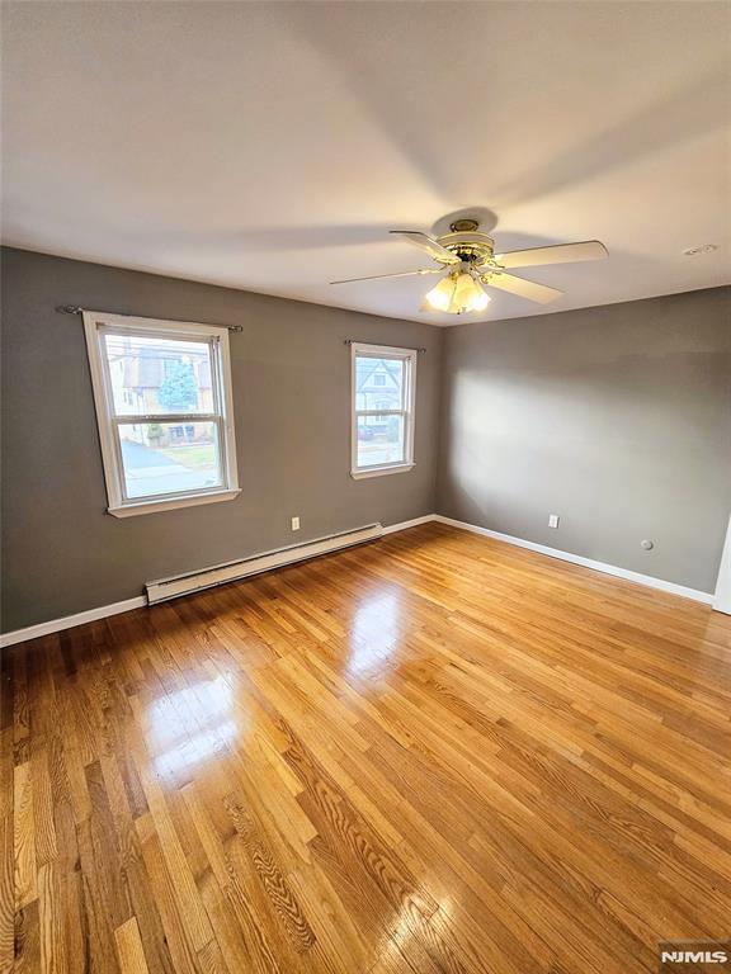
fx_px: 366
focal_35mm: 13
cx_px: 366
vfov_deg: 106.2
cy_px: 487
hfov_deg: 89.9
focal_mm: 2.2
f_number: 2.2
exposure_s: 1/60
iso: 100
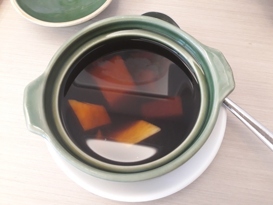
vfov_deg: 51.4
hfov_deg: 65.3
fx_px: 213
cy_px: 102
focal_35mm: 27
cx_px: 136
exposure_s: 1/24
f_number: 1.7
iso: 250
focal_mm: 3.71
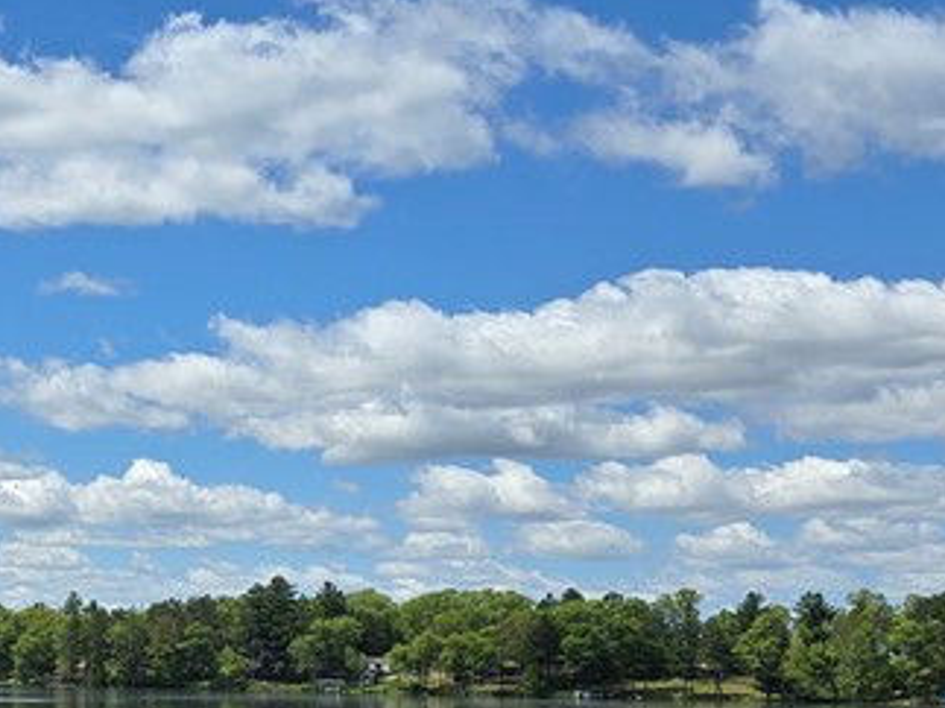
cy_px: 600
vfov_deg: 19.9
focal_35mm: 73
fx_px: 1992
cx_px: -260
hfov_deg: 23.7
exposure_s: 1/1195
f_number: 1.7
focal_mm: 6.3
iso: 12
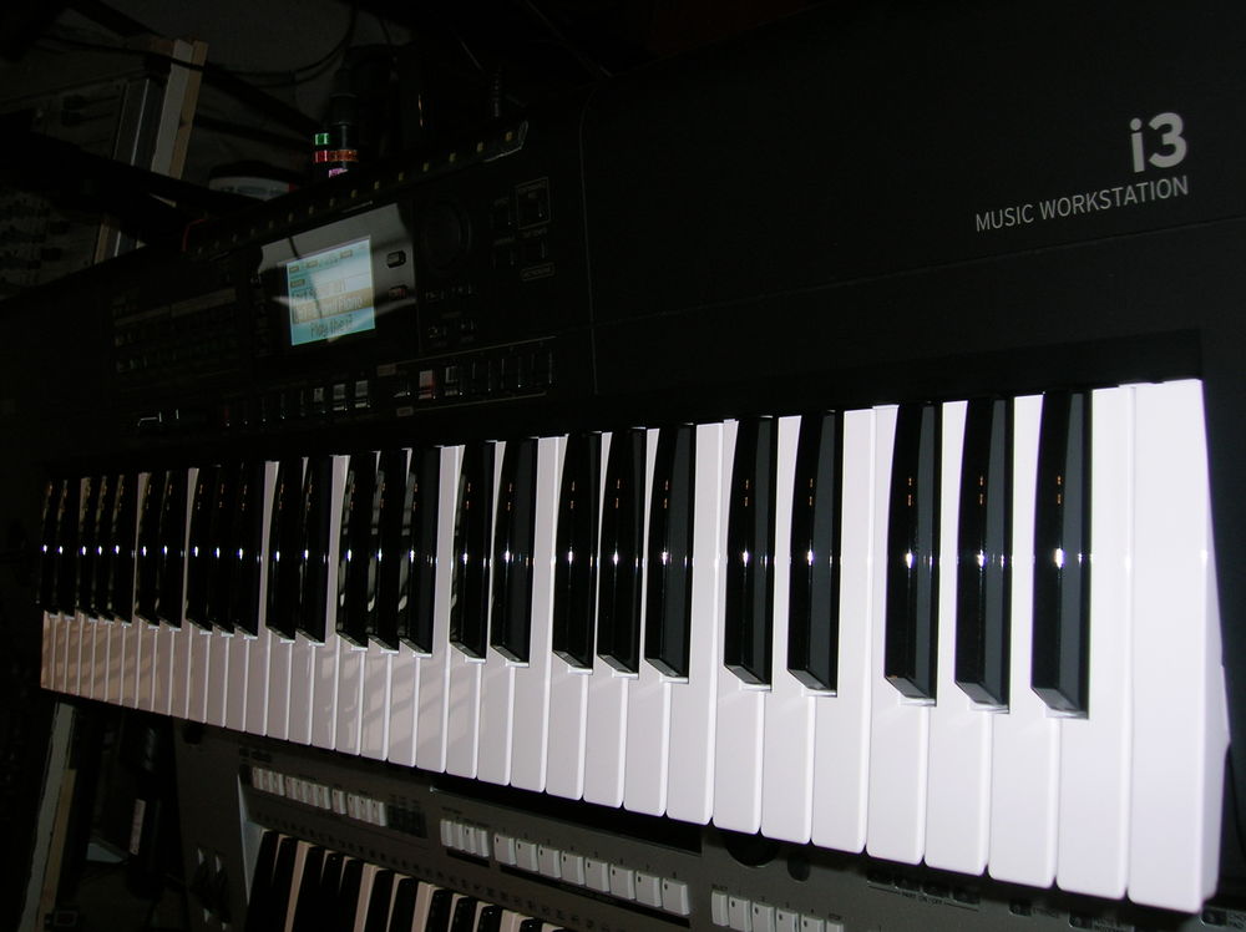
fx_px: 1510
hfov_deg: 44.8
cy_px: 466
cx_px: 623
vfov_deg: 34.3
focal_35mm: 42
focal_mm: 7
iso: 50
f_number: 3.1
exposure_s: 1/60.1
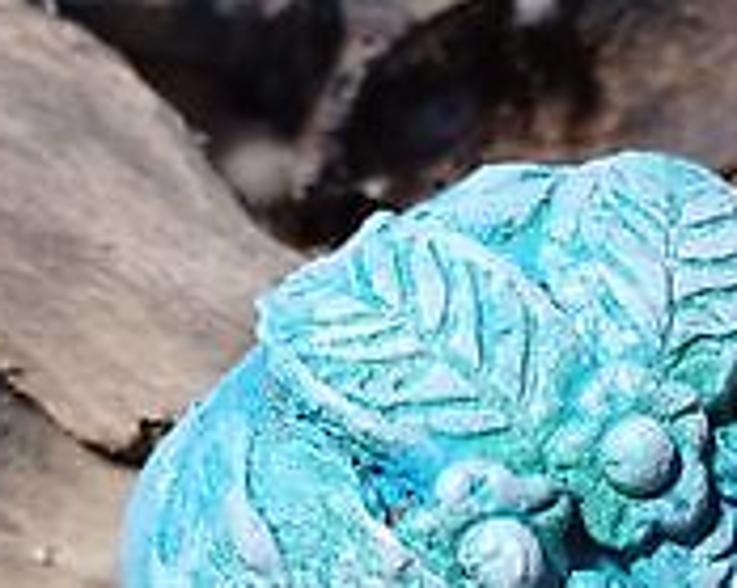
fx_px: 1526
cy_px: 383
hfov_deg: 26.9
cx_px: 525
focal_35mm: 70
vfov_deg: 21.8
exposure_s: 1/33.3
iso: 320
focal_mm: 4.6
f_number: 1.8
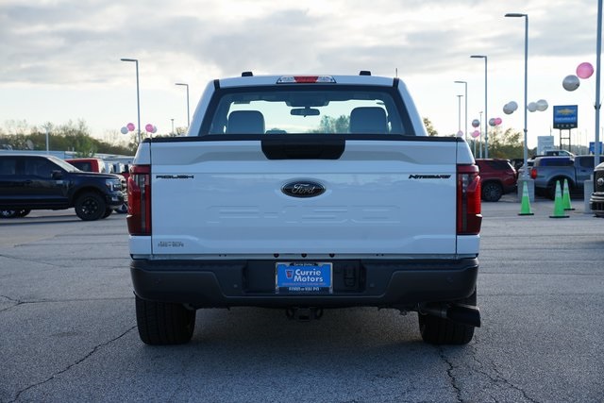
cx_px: 302
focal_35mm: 63
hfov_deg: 31.9
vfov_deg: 21.6
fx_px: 1057
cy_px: 202
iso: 100
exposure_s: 1/125
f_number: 8
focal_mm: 63
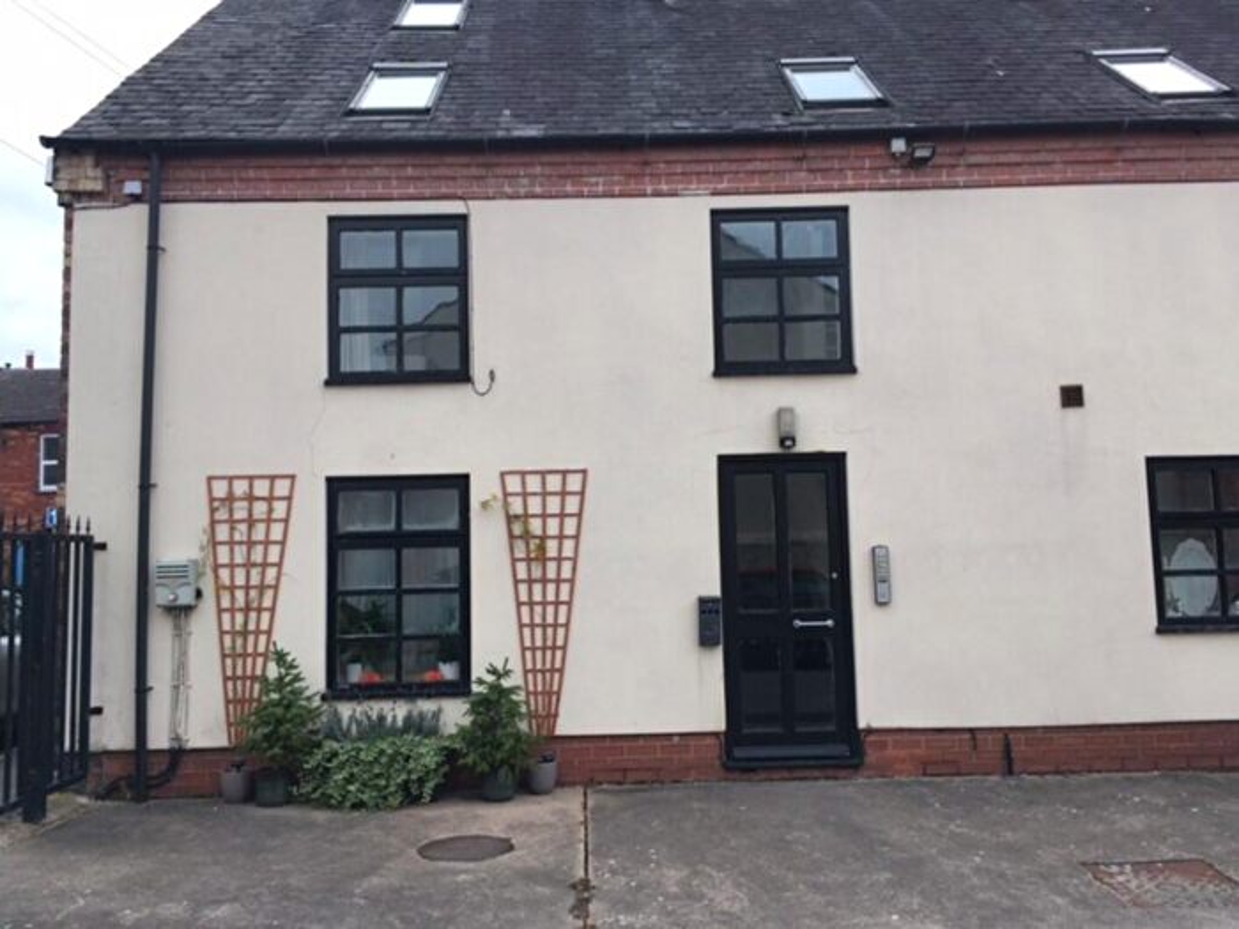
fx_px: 1038
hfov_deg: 61.7
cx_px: 620
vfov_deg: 48.2
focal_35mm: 29
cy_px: 464
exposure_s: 1/270
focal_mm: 4.15
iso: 25
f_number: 2.2
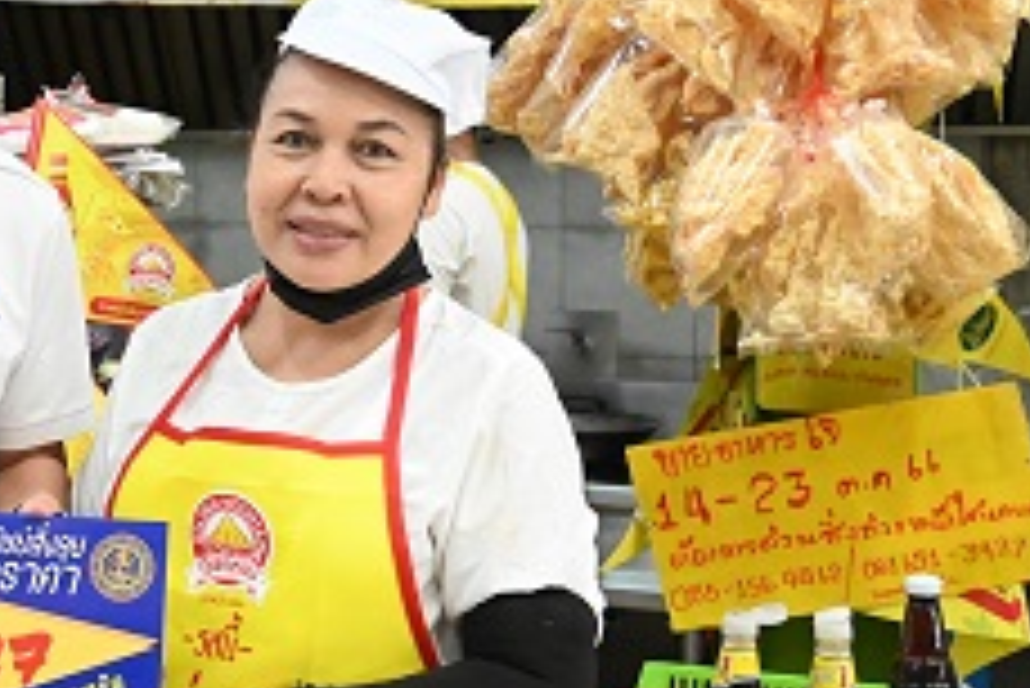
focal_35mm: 76
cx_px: -56
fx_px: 2176
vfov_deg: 18.0
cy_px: 295
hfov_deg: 25.1
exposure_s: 1/2500
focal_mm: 32
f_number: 4
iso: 14400
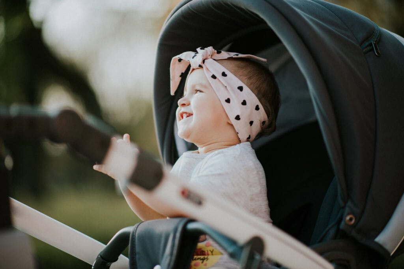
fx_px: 954
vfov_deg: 16.1
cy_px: 134
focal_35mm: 85
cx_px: 202
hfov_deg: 23.9
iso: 50
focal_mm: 85
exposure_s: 1/400
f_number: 1.4
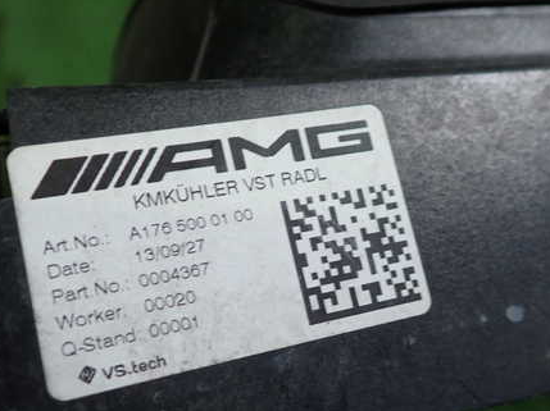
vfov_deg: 34.3
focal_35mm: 42
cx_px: 263
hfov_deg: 44.8
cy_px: 233
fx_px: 667
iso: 200
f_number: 2.3
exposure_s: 1/60
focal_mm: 5.4
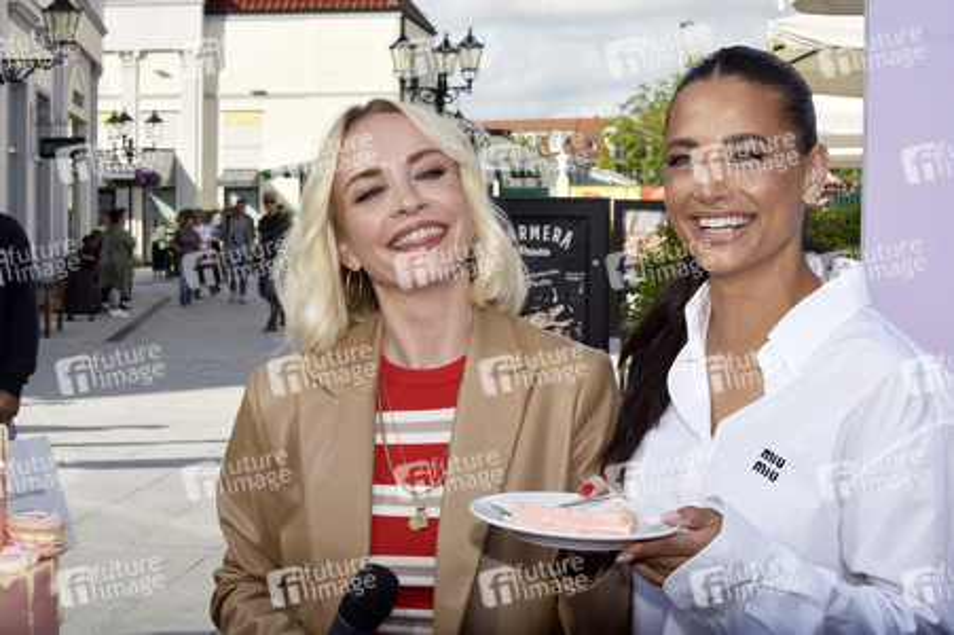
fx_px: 1854
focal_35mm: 70
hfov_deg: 28.9
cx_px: 477
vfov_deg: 19.4
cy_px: 318
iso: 200
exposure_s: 1/250
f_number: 18
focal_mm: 70
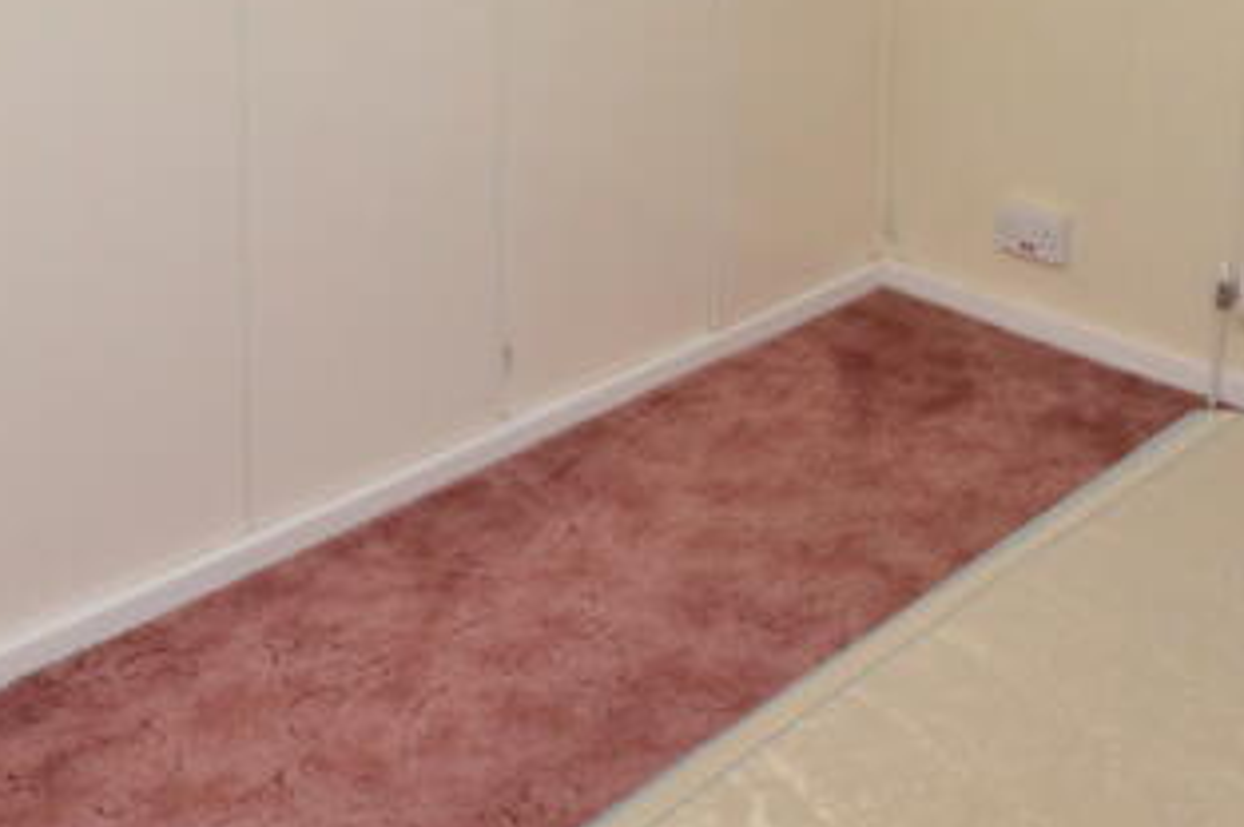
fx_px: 1691
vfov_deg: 24.3
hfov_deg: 40.0
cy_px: -229
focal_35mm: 49
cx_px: 803
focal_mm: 10
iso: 800
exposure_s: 1/200
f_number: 16
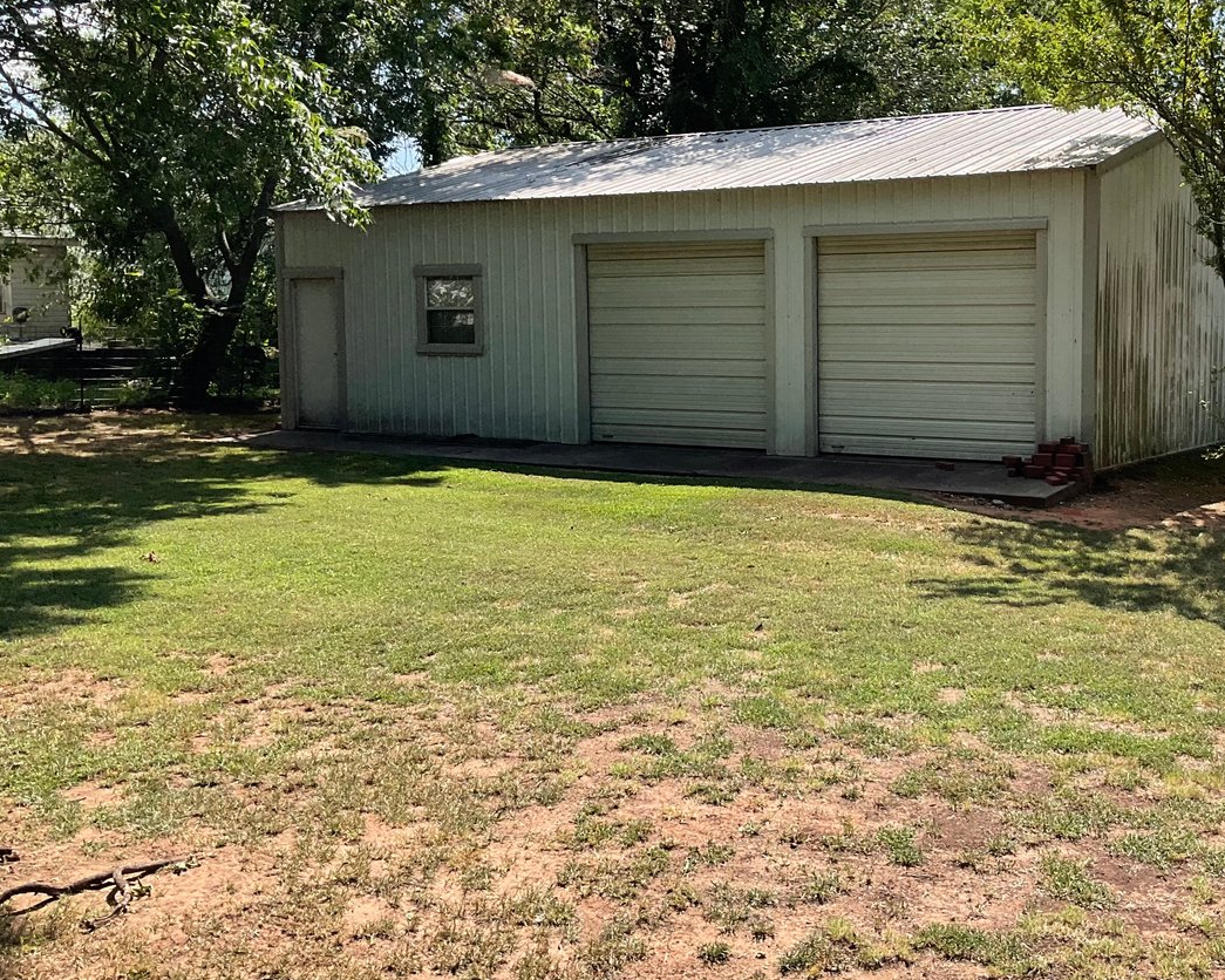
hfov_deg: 43.6
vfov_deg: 36.5
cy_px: 454
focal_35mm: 41
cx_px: 886
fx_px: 1486
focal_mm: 3
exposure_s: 1/855
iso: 16
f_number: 1.8
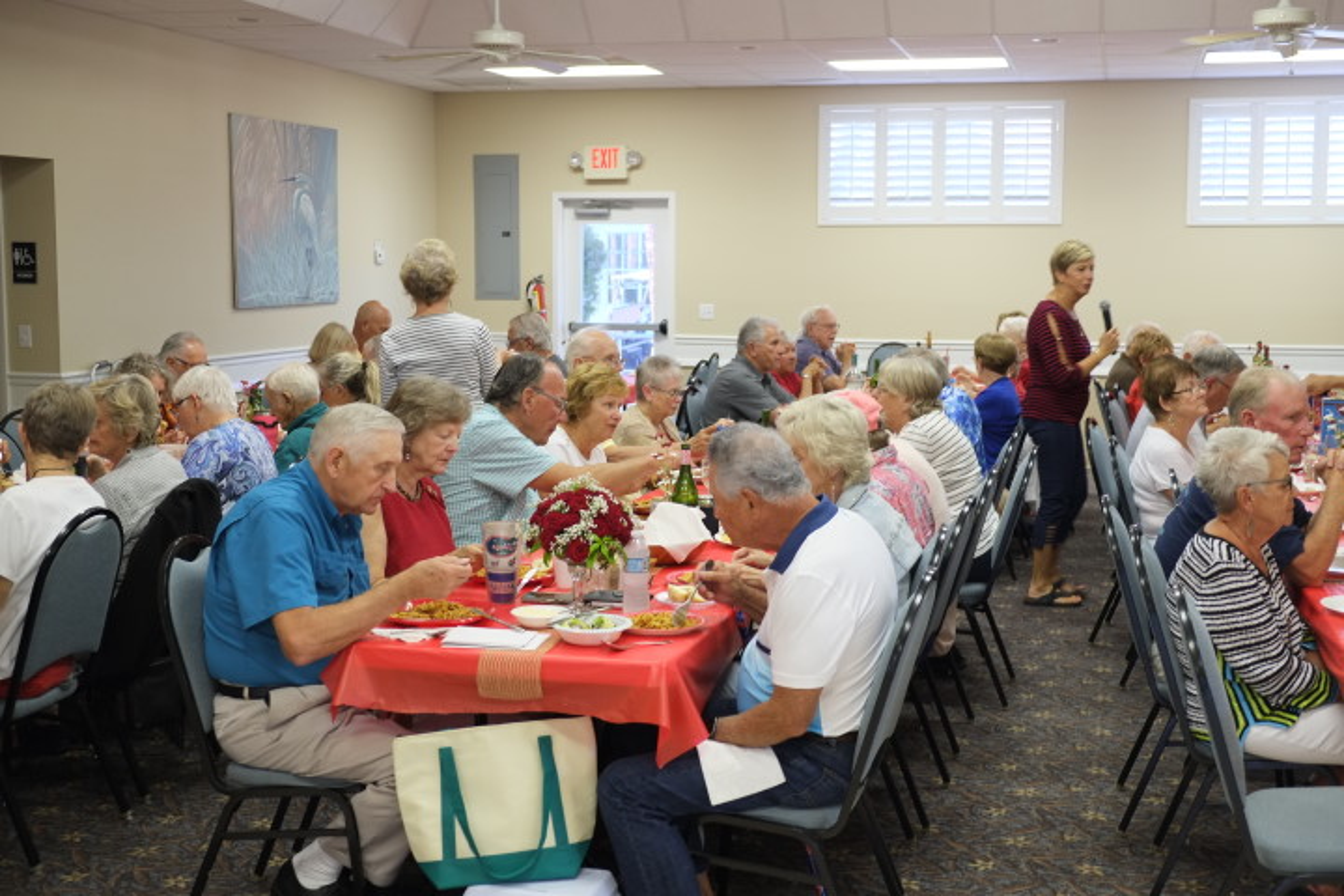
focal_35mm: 43
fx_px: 1605
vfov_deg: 31.2
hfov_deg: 45.4
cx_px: 672
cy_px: 448
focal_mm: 28.9
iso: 800
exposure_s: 1/45
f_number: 3.2
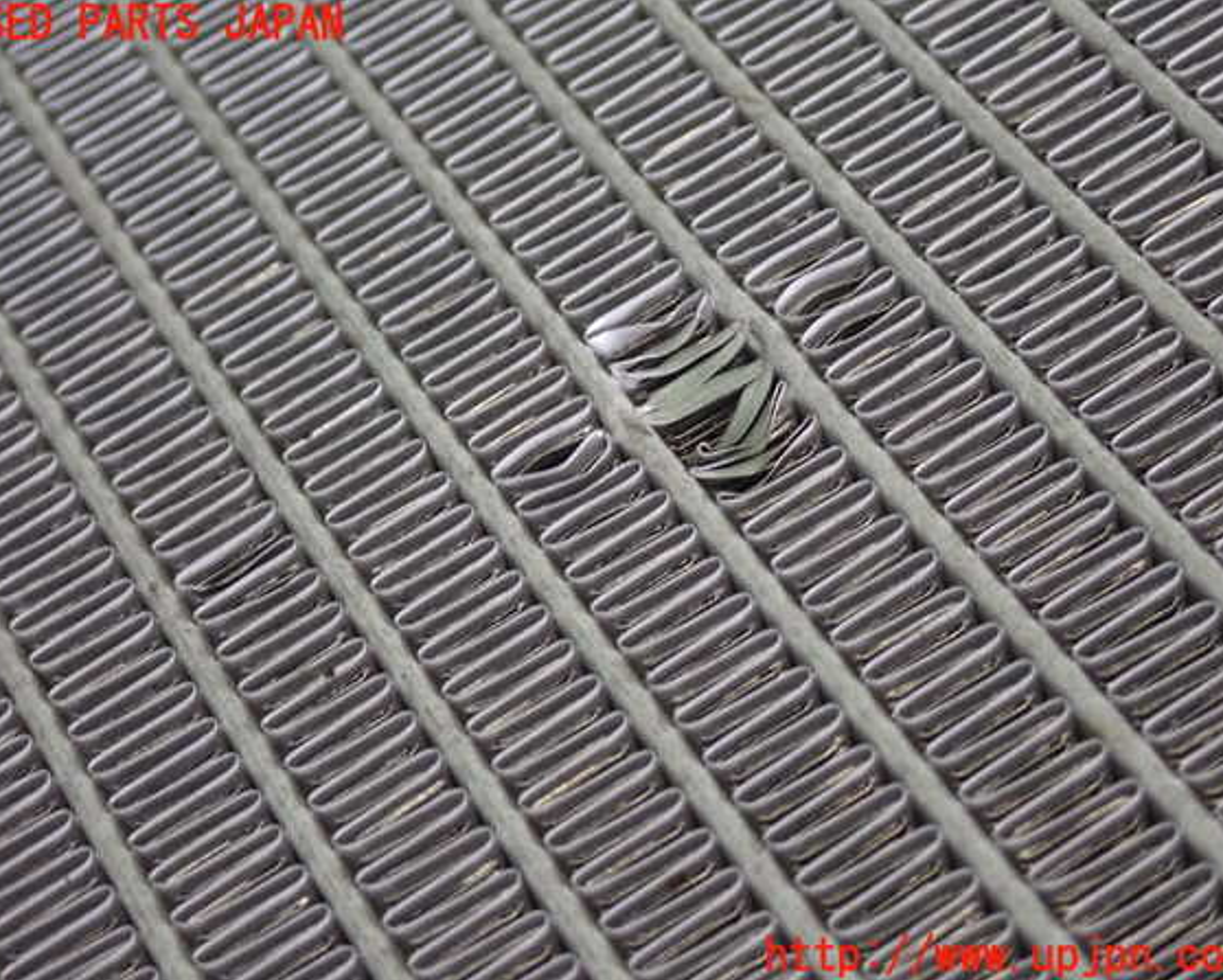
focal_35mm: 86
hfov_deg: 22.2
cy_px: 491
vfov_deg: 17.9
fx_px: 3114
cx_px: 603
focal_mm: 14.62
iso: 1250
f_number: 4.3
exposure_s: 1/40
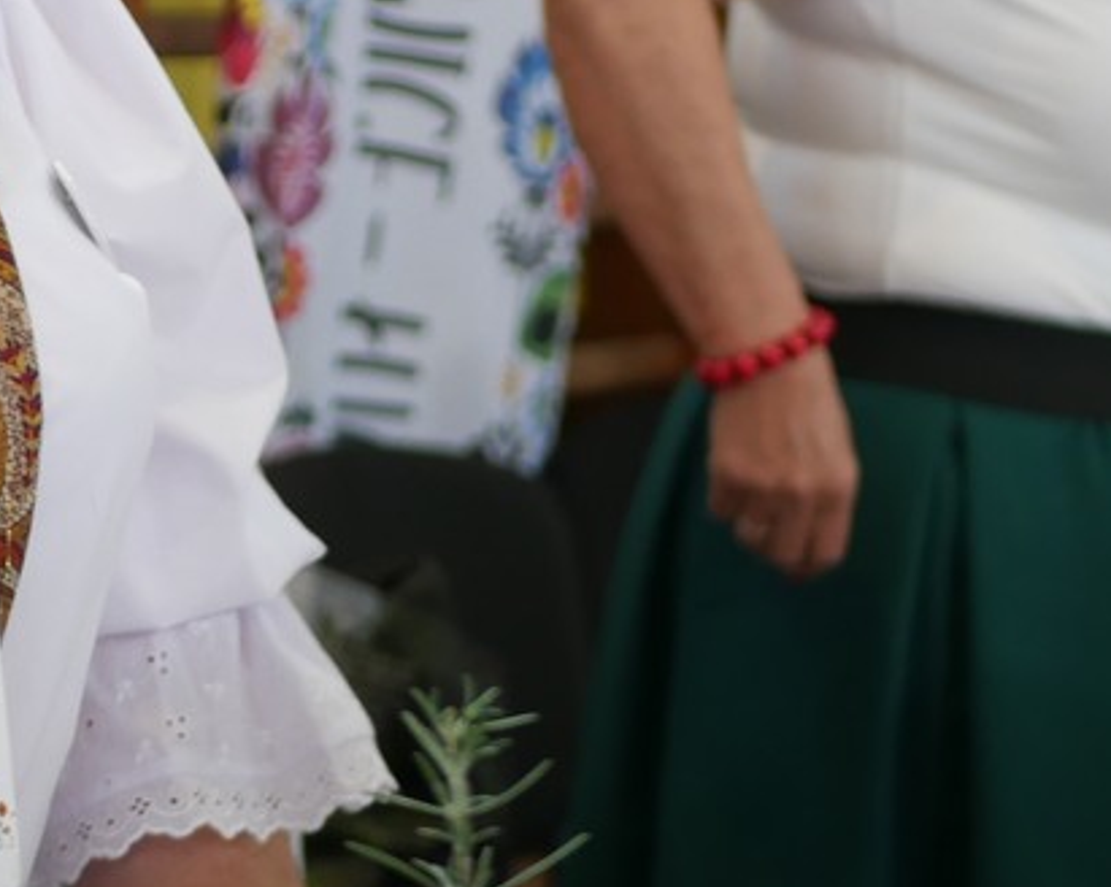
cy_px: 68
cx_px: 281
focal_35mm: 171
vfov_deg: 9.0
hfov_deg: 11.3
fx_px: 5617
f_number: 1.7
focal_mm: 25
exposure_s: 1/60
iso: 400
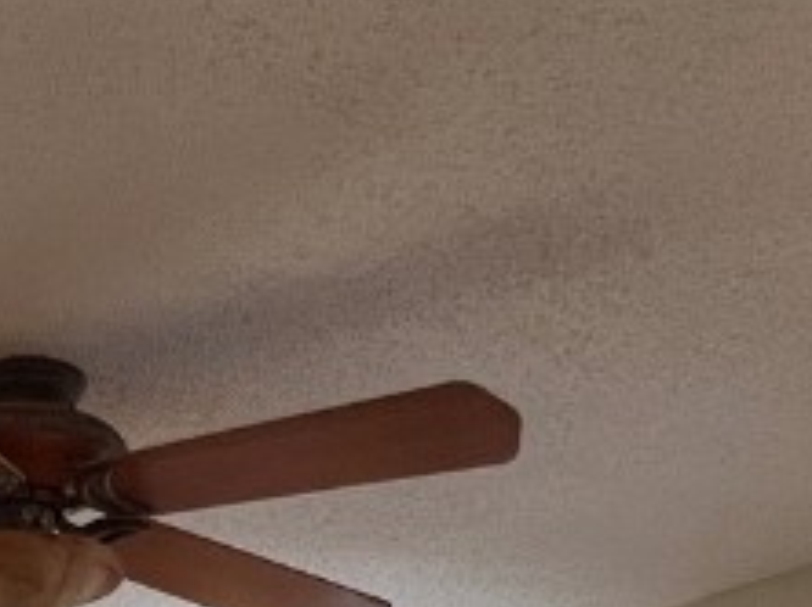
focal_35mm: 60
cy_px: 1119
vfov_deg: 18.5
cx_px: -216
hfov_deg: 27.4
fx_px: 1406
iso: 200
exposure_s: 1/60
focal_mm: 1.57
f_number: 1.8
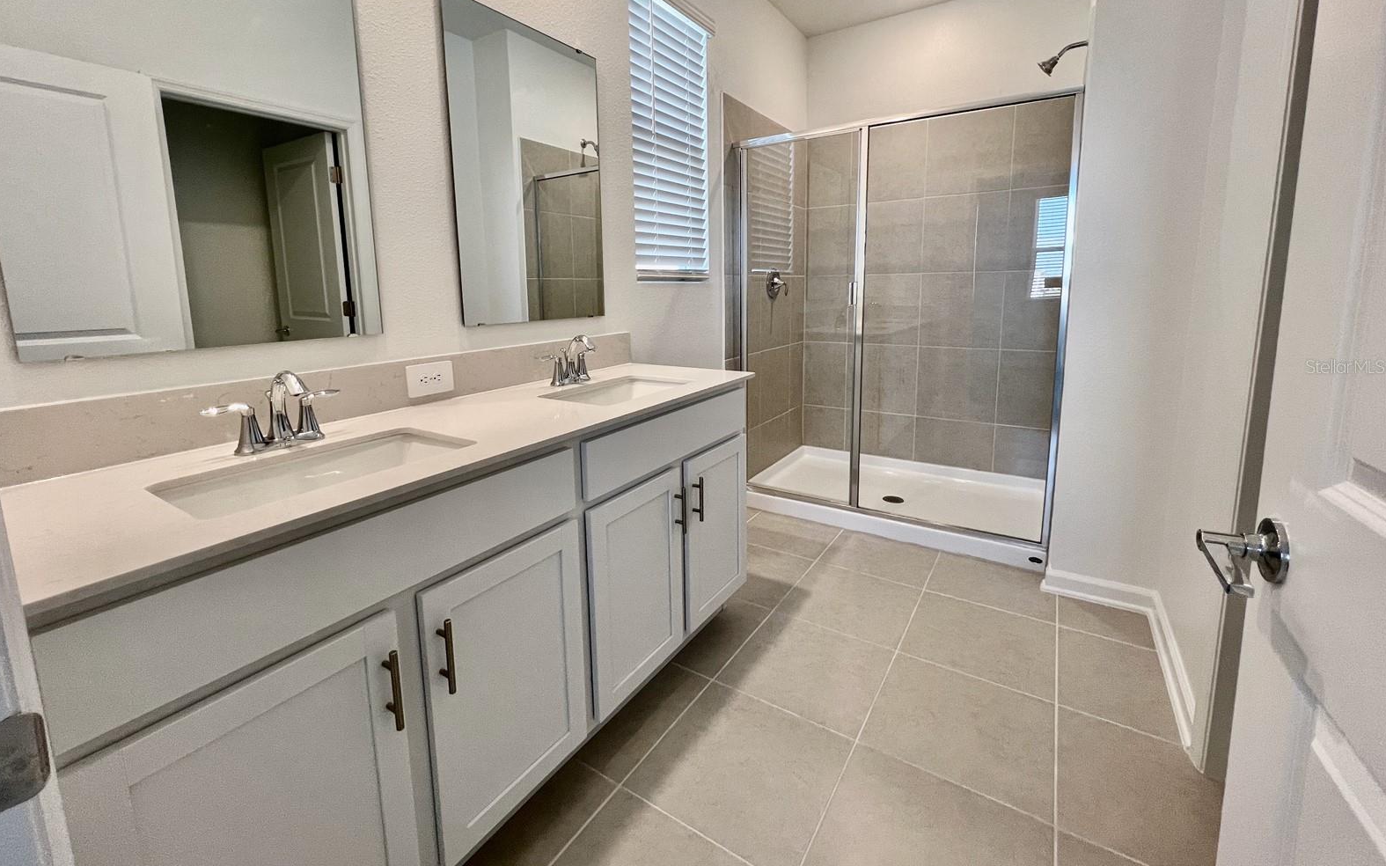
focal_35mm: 14
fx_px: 529
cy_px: 366
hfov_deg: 105.3
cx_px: 685
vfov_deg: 78.1
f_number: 1.8
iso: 160
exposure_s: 1/120
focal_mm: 1.57
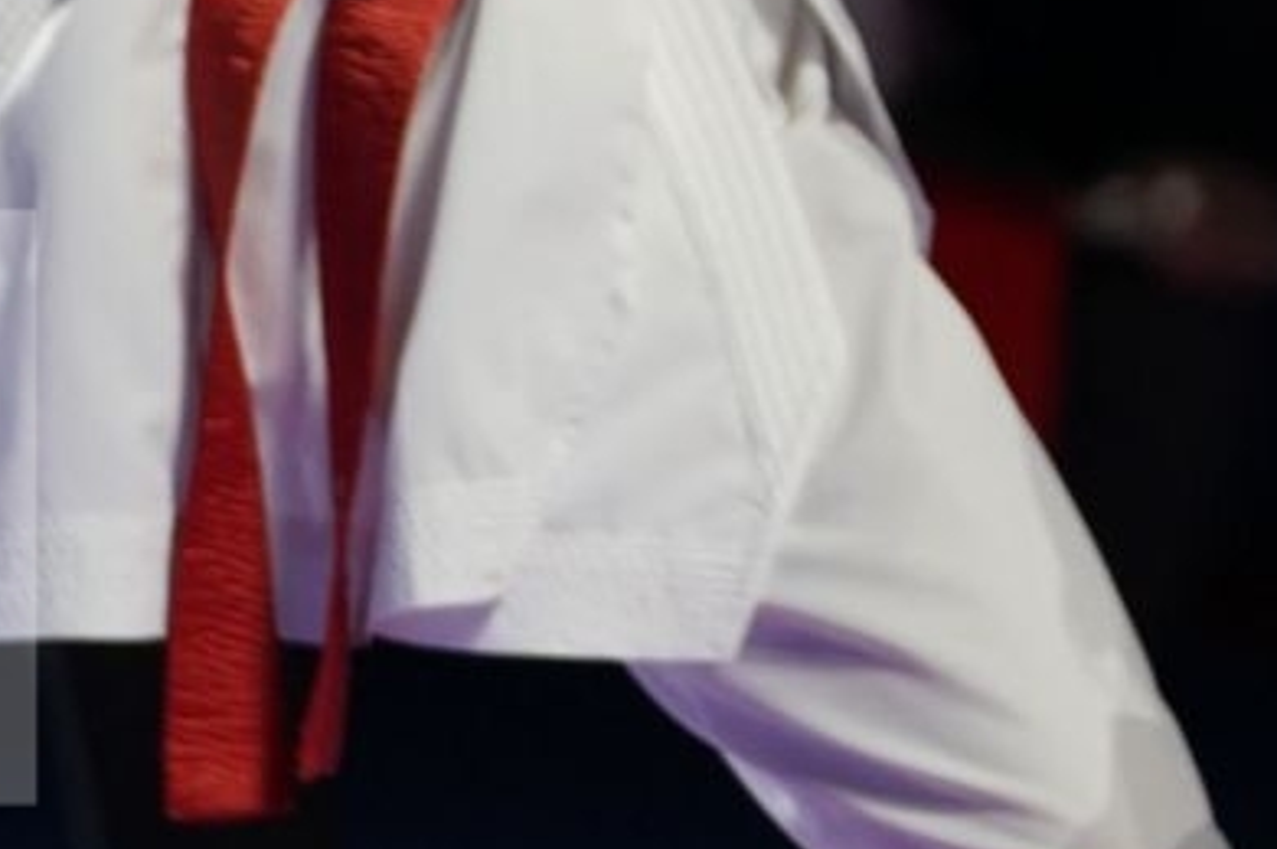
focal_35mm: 659
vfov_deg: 2.1
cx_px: 1947
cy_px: -653
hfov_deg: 3.1
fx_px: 23356
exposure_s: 1/1000
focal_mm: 143
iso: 1250
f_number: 2.8
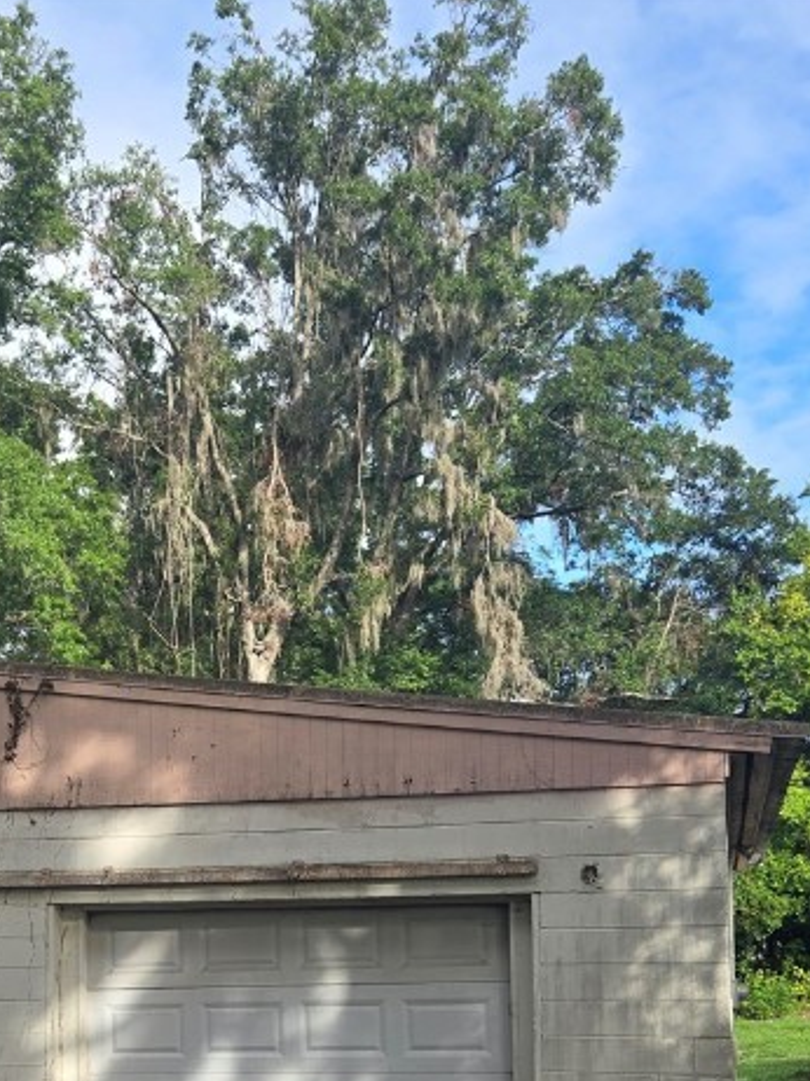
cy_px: 884
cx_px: 173
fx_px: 1593
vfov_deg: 36.1
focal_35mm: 51
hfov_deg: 28.0
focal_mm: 5.4
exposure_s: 1/621
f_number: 1.8
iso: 25
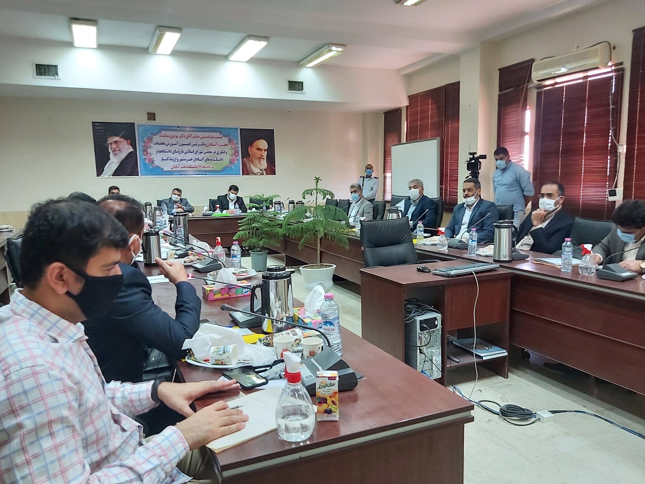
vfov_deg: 53.1
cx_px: 322
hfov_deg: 67.3
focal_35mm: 26
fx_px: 484
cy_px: 242
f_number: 1.7
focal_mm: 3.92
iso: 320
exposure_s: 1/25
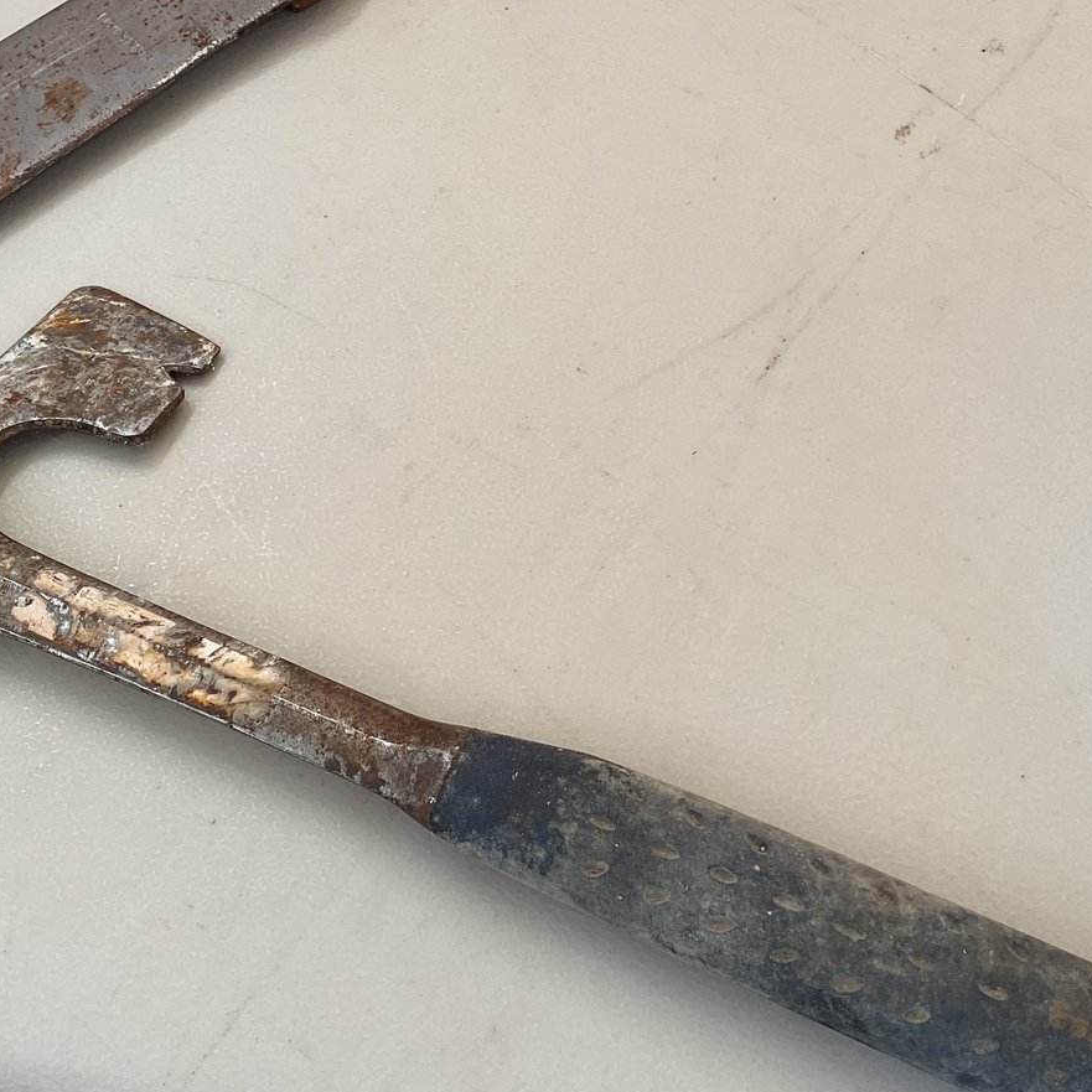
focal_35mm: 44
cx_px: 498
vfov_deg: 38.1
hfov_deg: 38.3
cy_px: 674
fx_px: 1570
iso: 32
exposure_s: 1/60
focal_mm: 3
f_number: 1.8
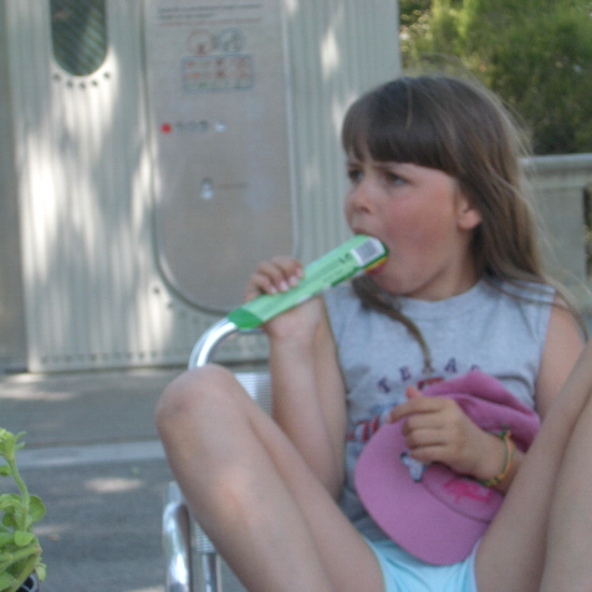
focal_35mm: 88
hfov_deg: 19.7
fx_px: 1703
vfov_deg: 19.7
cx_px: 378
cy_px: 295
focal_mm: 12.2
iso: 50
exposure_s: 1/160
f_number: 3.9
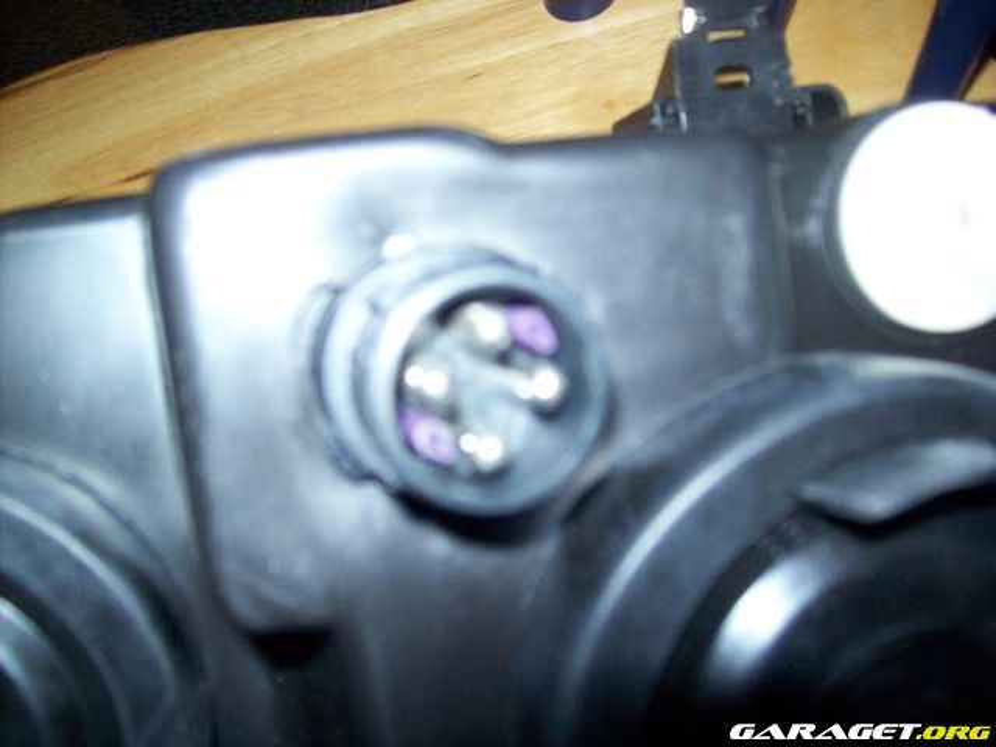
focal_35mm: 36
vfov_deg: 39.7
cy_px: 374
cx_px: 498
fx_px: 1036
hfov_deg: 51.4
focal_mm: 6
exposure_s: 1/64
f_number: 2.7
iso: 200
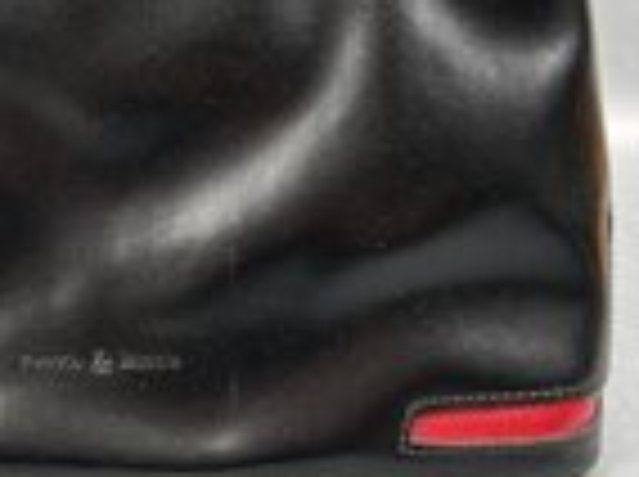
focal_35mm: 63
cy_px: 70
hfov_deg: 29.7
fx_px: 1161
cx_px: 83
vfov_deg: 22.8
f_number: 1.5
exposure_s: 1/120
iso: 80
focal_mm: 5.7
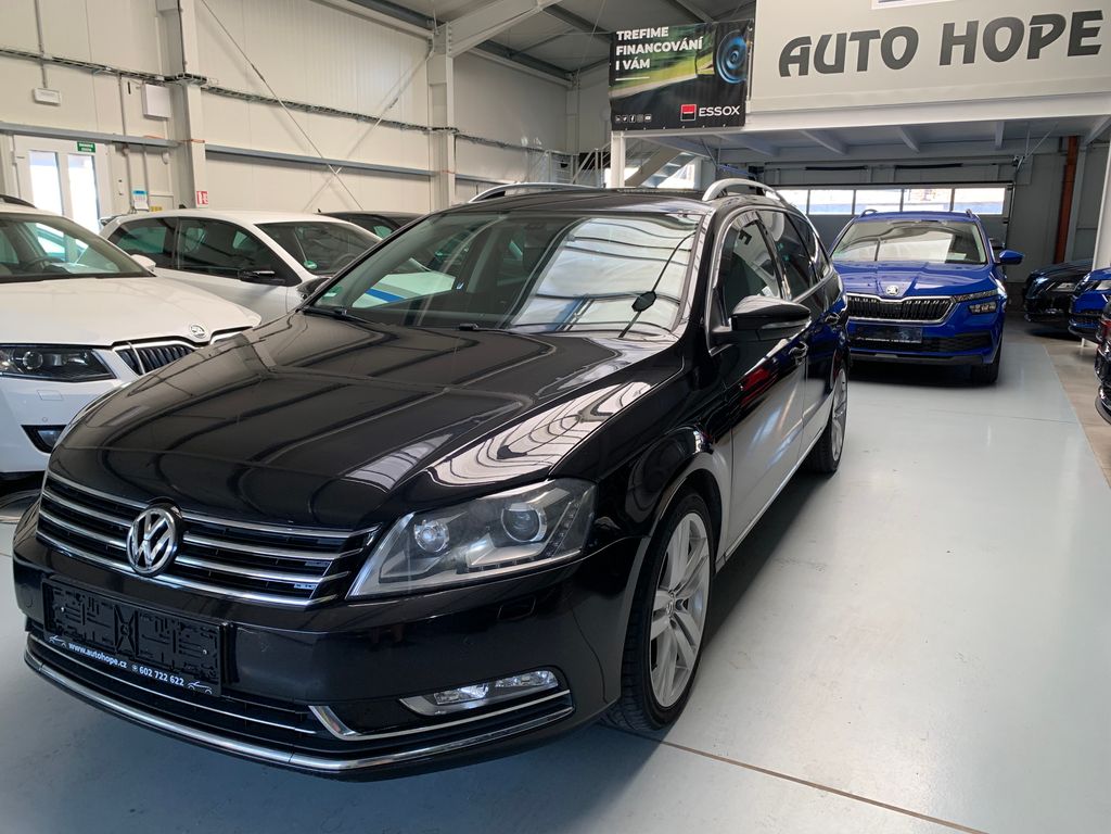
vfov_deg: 53.1
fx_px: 834
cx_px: 556
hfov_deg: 67.3
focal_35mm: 26
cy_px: 417
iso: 100
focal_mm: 4.25
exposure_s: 1/103
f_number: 1.8
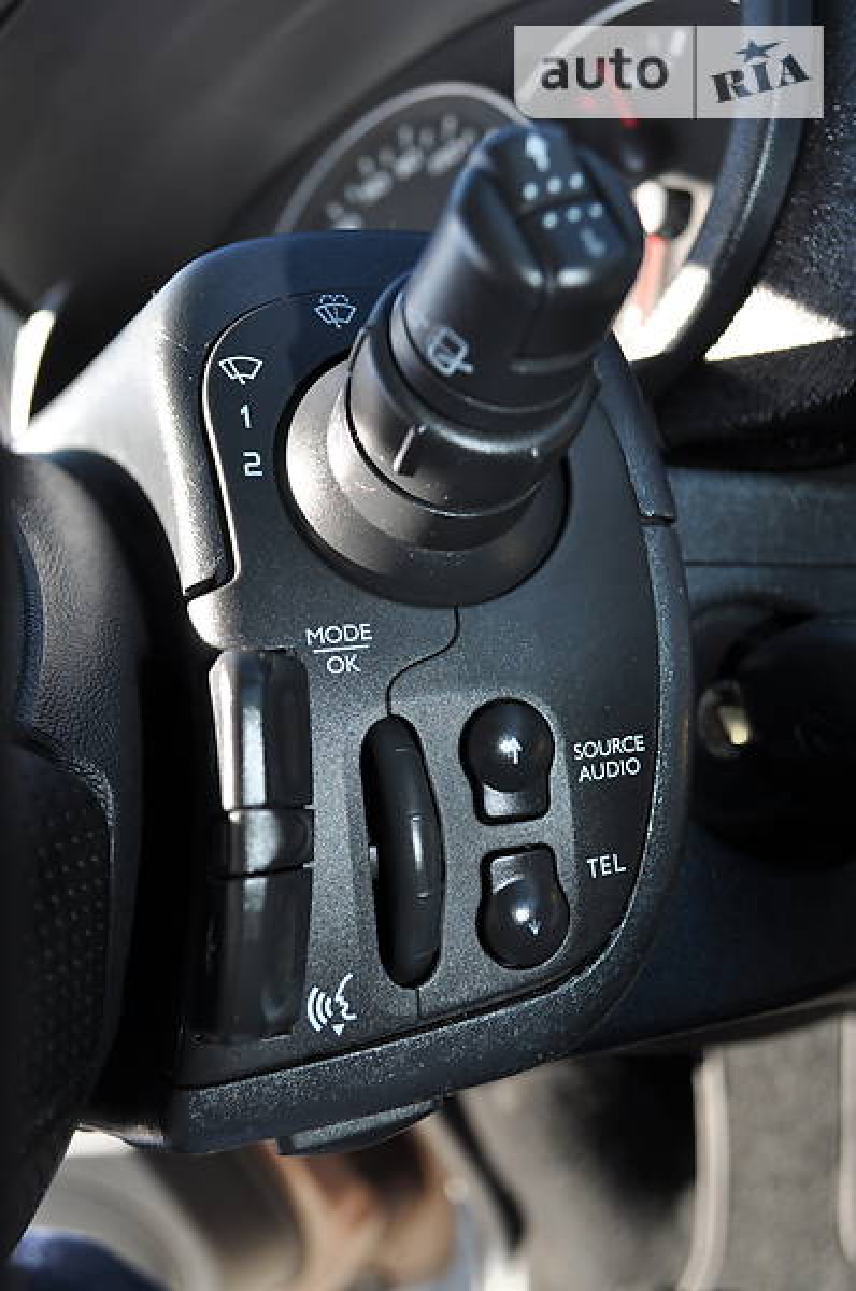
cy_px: 646
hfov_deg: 39.8
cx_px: 428
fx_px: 1181
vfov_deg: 57.3
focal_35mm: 33
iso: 200
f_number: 5.6
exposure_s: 1/125
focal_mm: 22
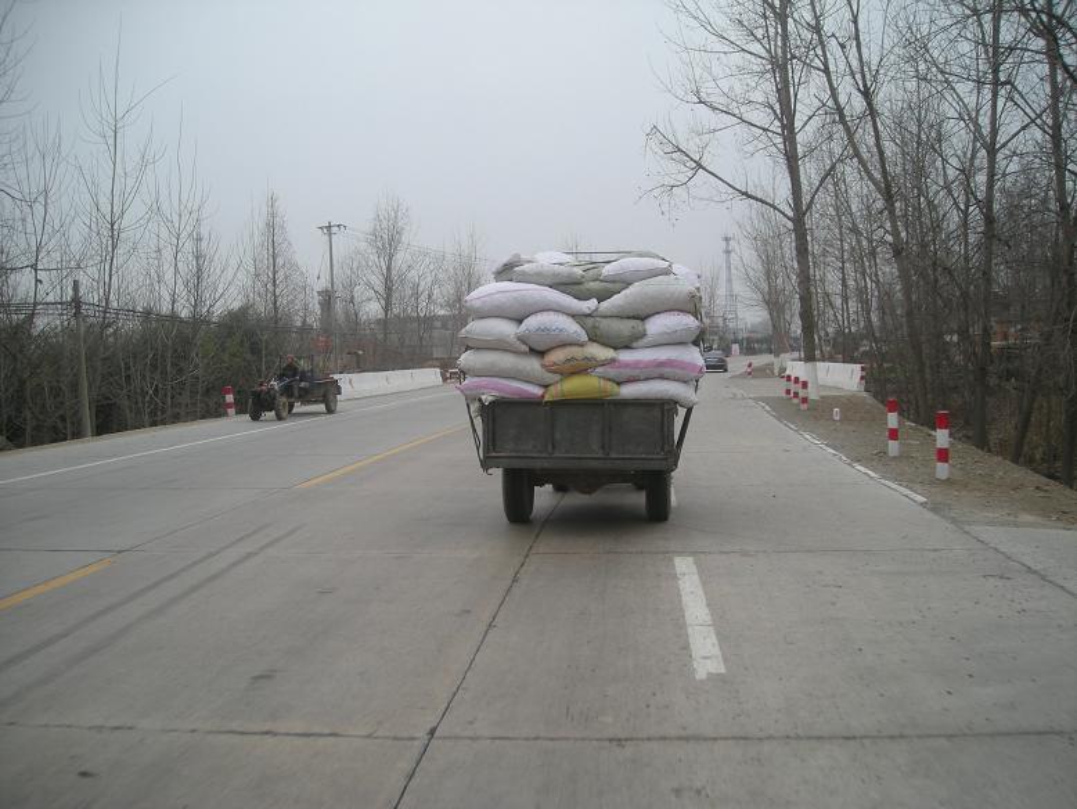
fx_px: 1089
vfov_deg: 40.7
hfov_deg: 52.6
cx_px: 538
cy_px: 404
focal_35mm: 35
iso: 50
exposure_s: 1/150
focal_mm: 5.7
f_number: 2.8
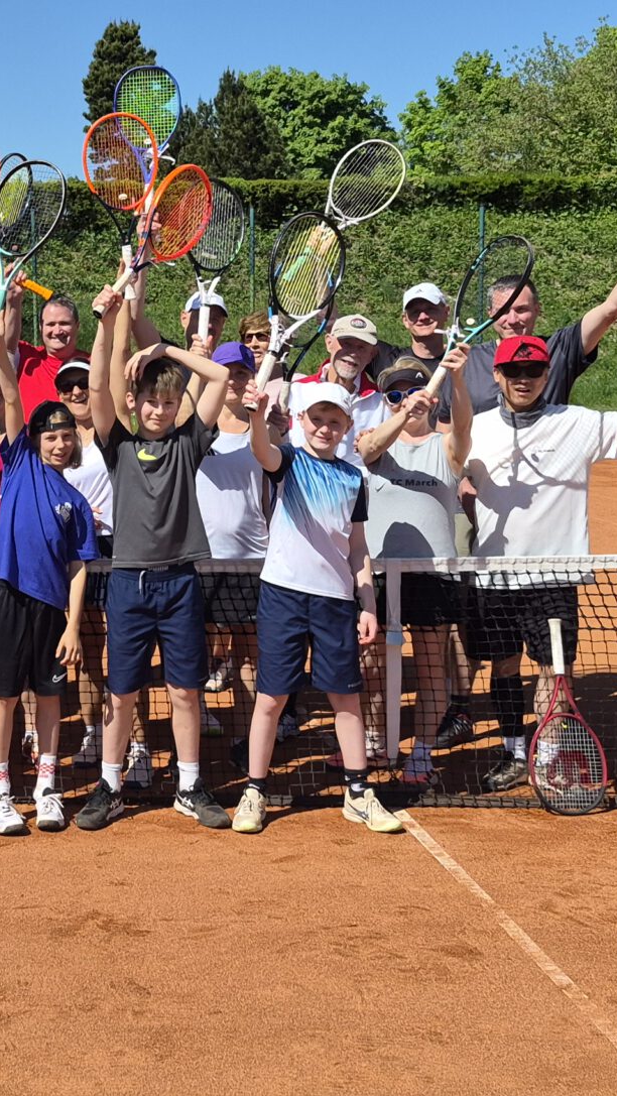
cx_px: -49
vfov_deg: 35.4
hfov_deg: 19.6
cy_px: 484
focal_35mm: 59
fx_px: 1715
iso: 80
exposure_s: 1/5616
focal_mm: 5.4
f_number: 1.8
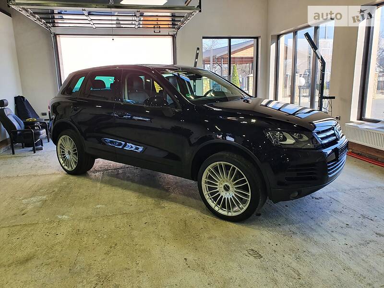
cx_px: 192
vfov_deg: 53.1
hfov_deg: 67.3
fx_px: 288
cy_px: 144
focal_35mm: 26
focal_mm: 4.3
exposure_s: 1/153
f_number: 2.4
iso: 50
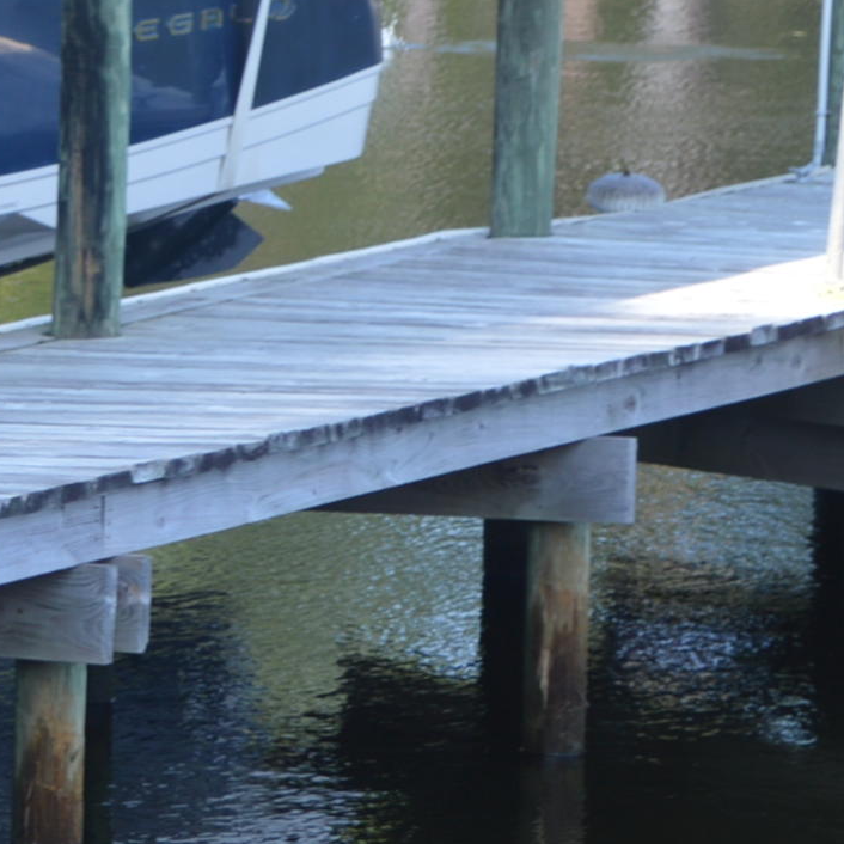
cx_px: -938
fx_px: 6869
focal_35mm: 249
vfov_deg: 7.0
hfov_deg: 6.8
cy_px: 50
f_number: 5.6
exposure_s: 1/125
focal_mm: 46
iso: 140
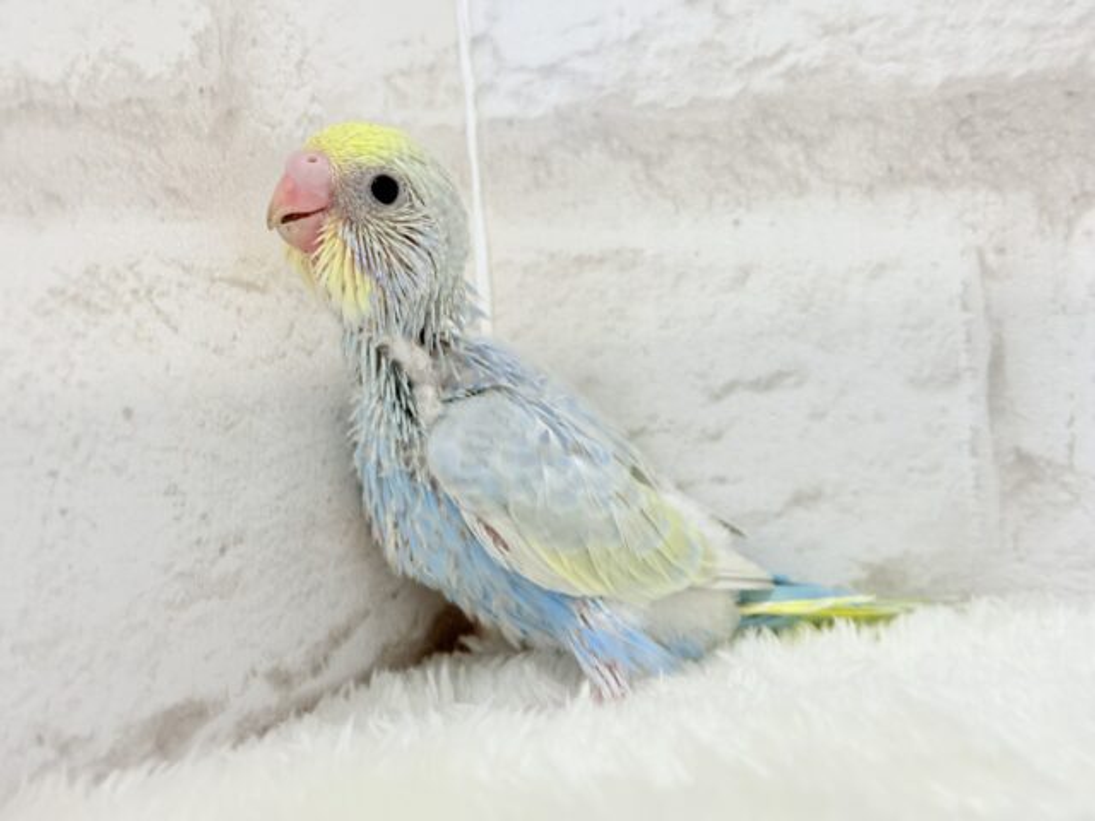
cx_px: 548
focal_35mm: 52
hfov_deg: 36.8
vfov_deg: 28.0
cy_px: 410
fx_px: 1645
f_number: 1.6
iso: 80
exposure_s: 1/100
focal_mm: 5.96
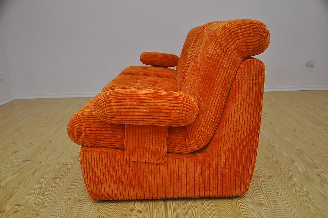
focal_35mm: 36
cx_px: 164
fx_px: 328
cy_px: 109
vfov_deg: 36.8
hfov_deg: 53.2
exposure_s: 1/200
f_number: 3.8
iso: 200
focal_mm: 24
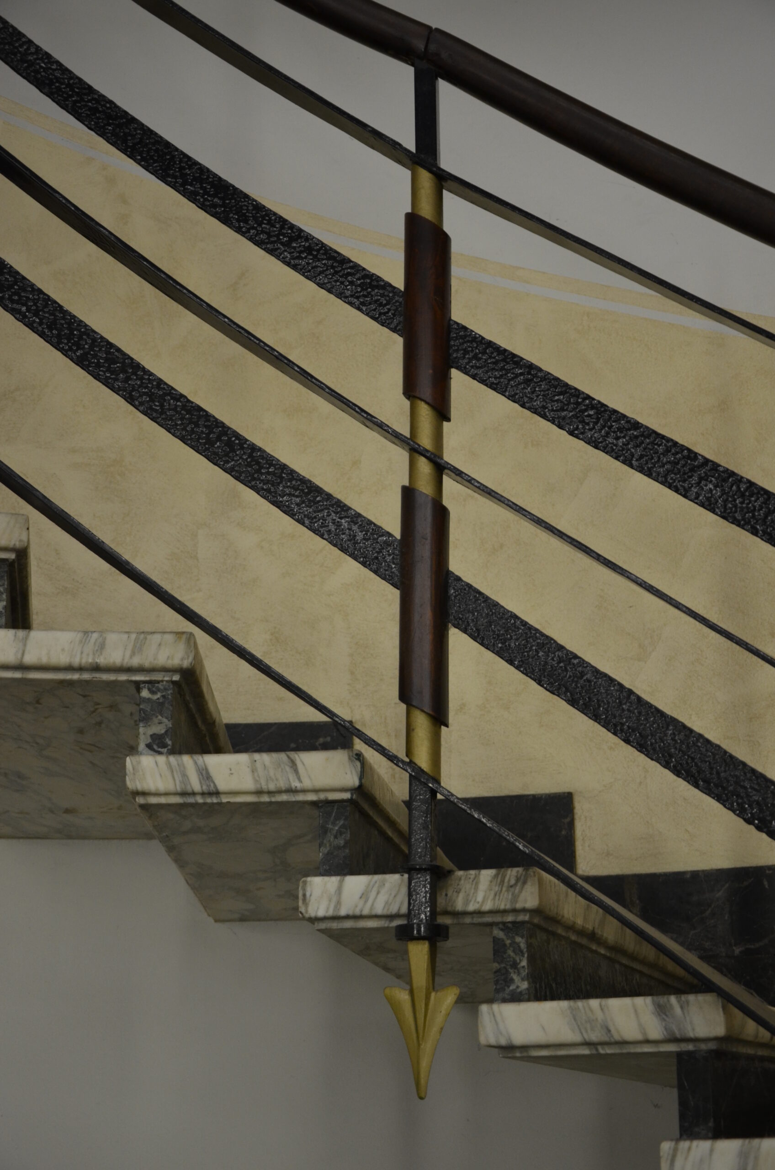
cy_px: 585
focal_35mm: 57
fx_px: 1849
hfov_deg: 23.7
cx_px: 388
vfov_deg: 35.1
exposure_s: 1/40
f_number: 4.5
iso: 800
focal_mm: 38
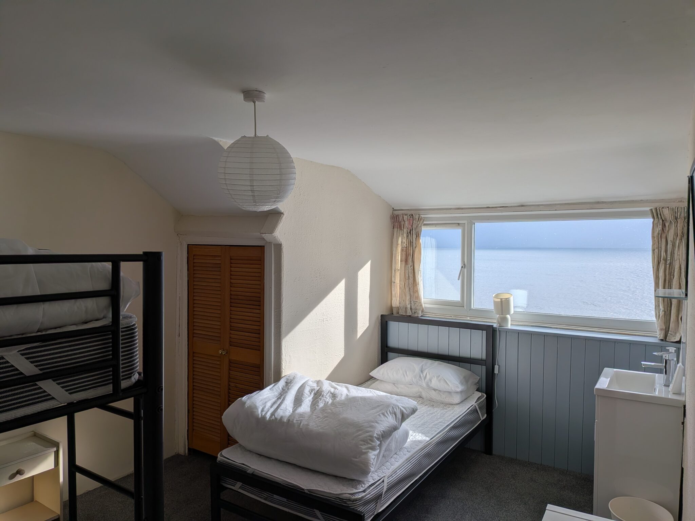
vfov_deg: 56.8
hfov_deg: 71.6
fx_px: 482
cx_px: 348
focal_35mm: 24
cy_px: 260
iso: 36
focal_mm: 4.53
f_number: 1.7
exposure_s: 1/826
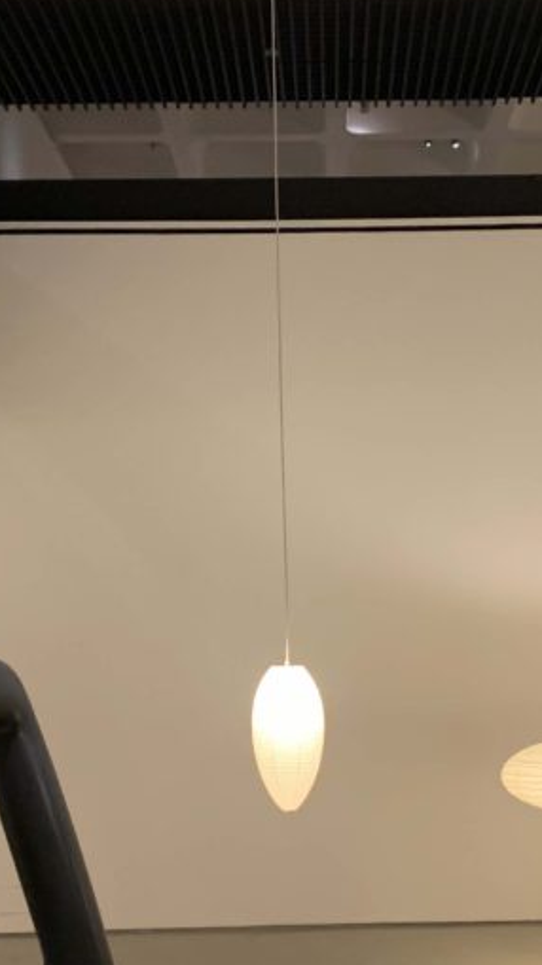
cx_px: 341
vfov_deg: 36.4
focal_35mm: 57
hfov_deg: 21.0
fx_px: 1458
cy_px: 609
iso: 250
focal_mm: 4.25
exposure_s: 1/33
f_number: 1.8
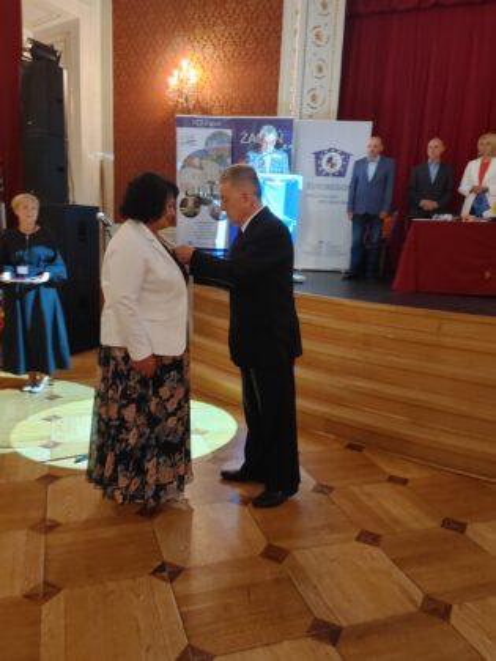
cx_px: 248
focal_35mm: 26
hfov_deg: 53.1
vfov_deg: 67.3
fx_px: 497
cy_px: 330
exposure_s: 1/33
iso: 700
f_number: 1.8
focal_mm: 4.81
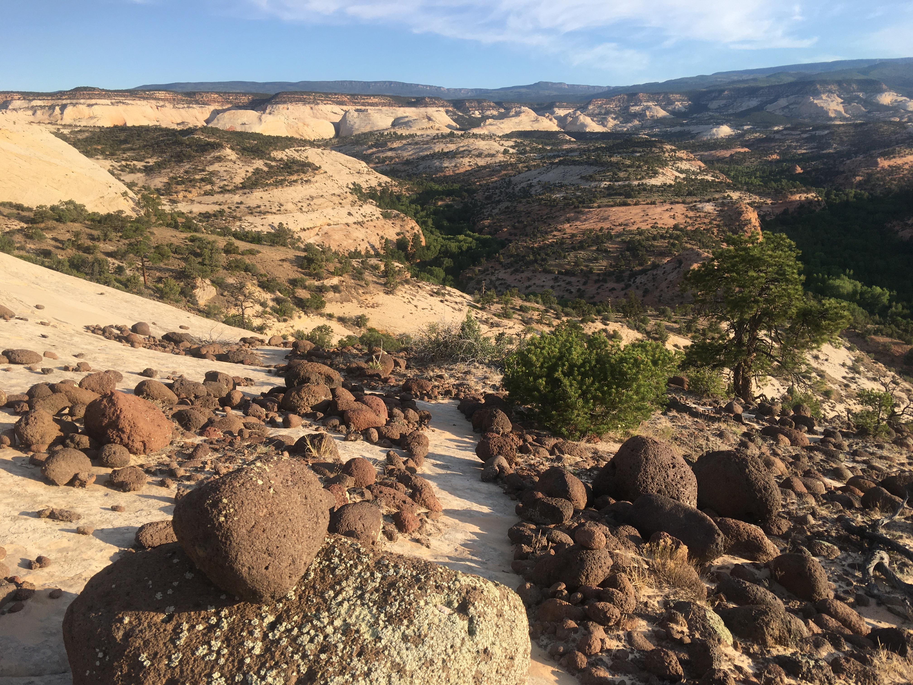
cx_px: 456
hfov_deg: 61.7
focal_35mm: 29
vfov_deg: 48.2
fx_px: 765
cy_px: 342
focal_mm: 4.15
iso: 25
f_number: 2.2
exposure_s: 1/874
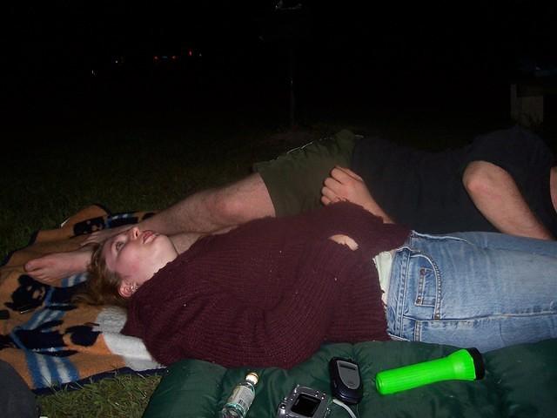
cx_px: 278
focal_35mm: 37
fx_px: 595
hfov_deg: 50.1
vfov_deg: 38.7
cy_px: 209
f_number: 2.8
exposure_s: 1/60
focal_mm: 5.6
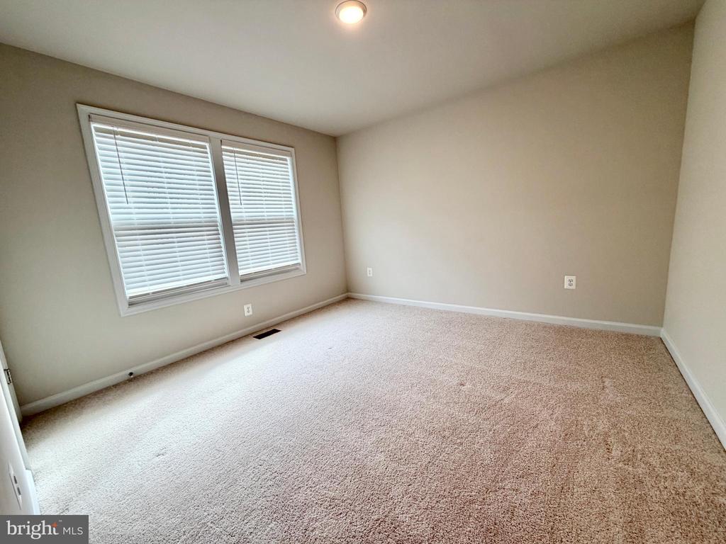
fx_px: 294
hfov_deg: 102.1
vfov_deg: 85.7
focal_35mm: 14
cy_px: 272
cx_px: 363
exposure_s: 1/120
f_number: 2.2
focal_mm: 2.22
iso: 64
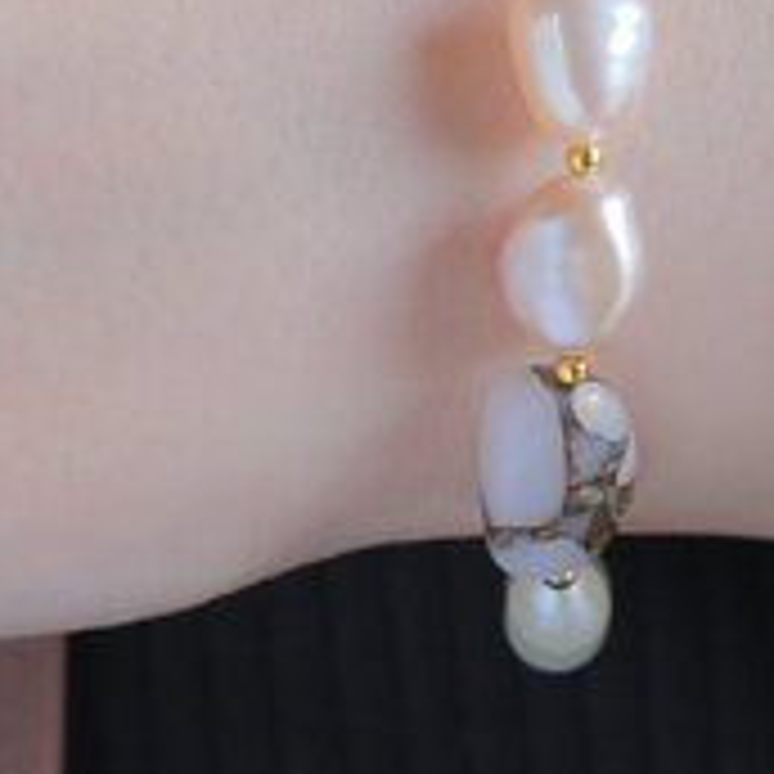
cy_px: 72
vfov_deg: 6.2
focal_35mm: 284
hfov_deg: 6.2
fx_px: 7184
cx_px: 670
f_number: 5.6
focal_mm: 60
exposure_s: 1/28
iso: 500
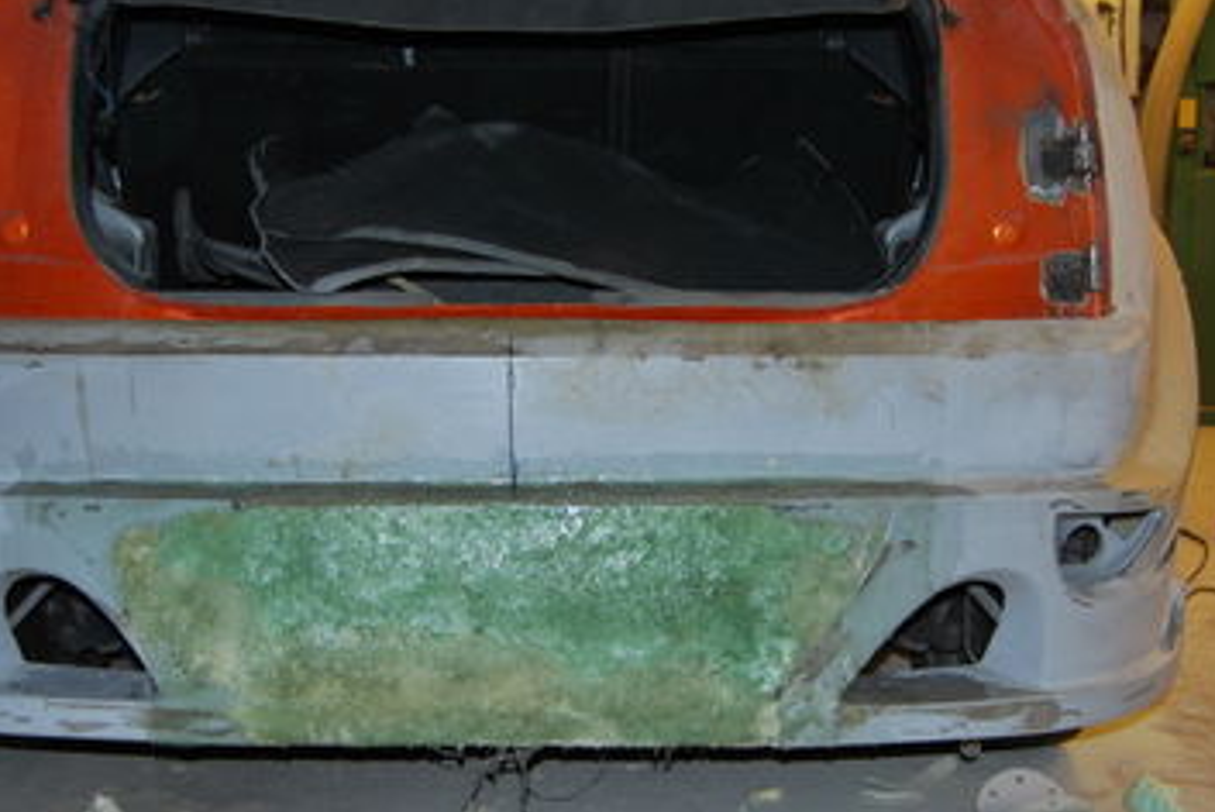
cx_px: 544
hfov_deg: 40.3
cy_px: 423
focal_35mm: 49
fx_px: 1655
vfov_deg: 27.6
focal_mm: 18
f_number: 3.5
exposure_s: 1/60
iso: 200
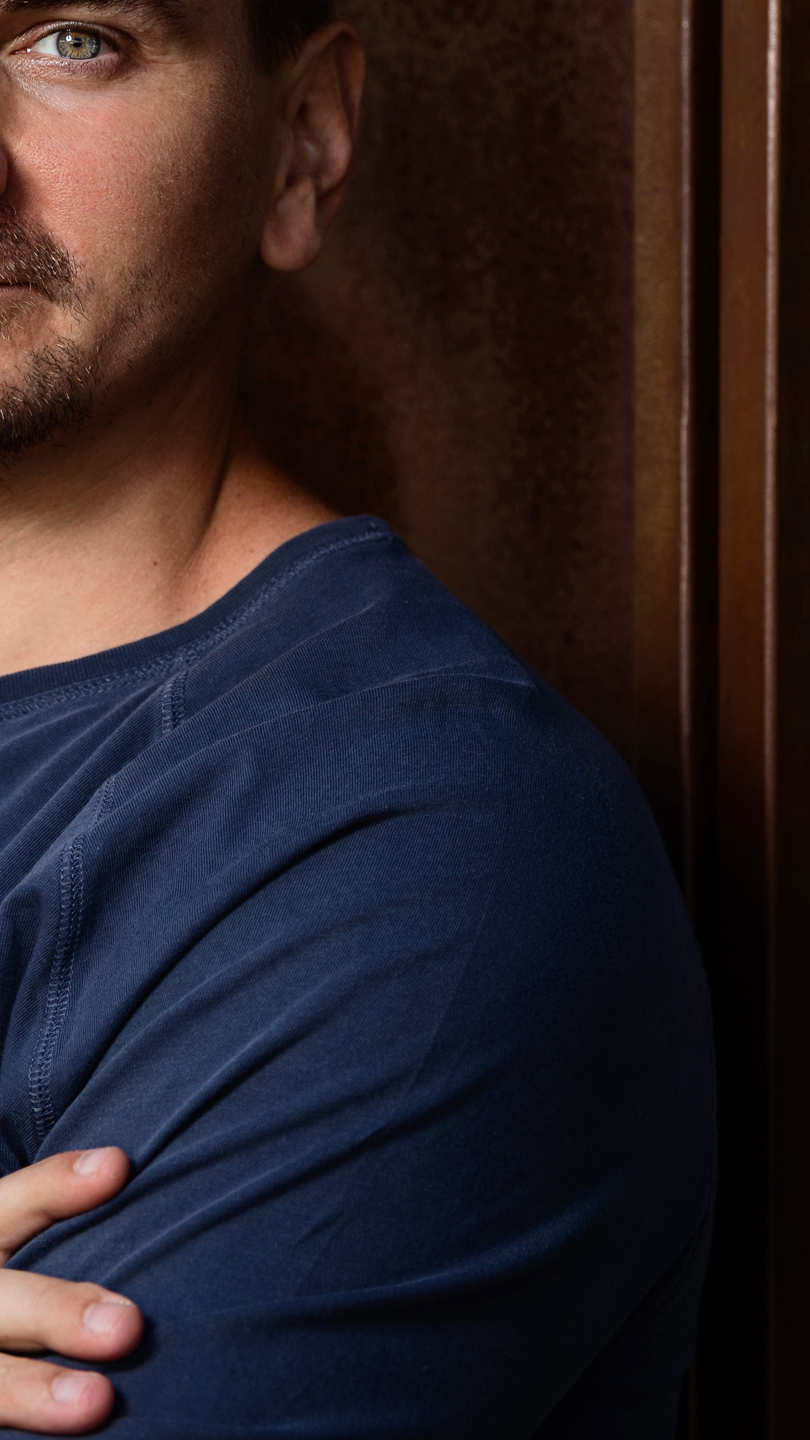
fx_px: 8020
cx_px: -75
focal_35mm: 210
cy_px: 583
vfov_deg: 10.3
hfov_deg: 5.8
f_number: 4
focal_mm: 102
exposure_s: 1/500
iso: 100
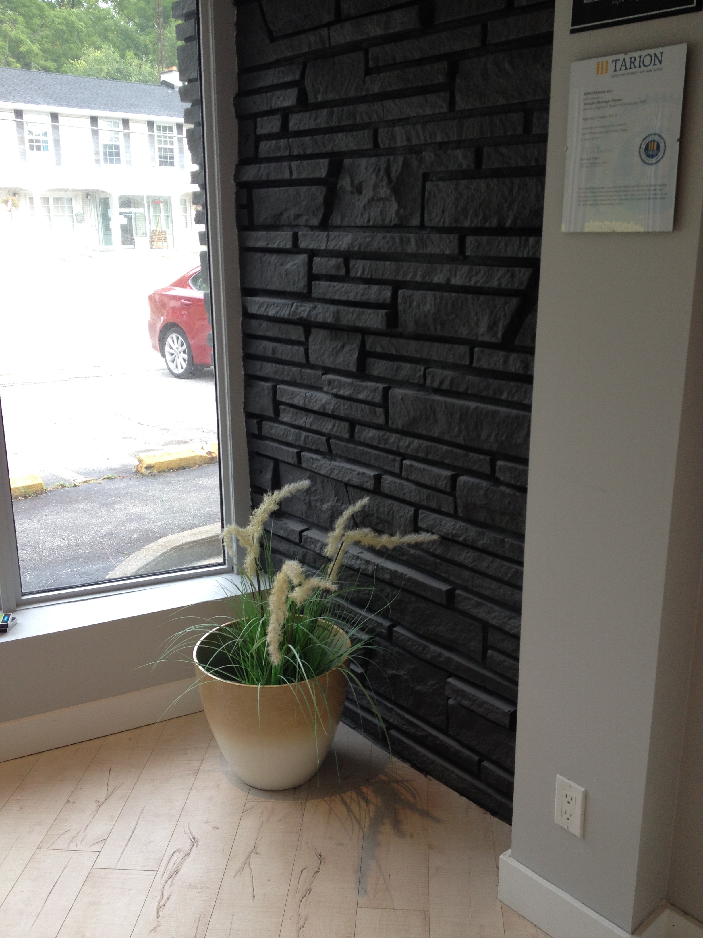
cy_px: 469
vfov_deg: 52.6
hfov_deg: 40.7
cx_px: 352
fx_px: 948
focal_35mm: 35
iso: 64
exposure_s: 1/60
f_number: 2.4
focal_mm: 4.28
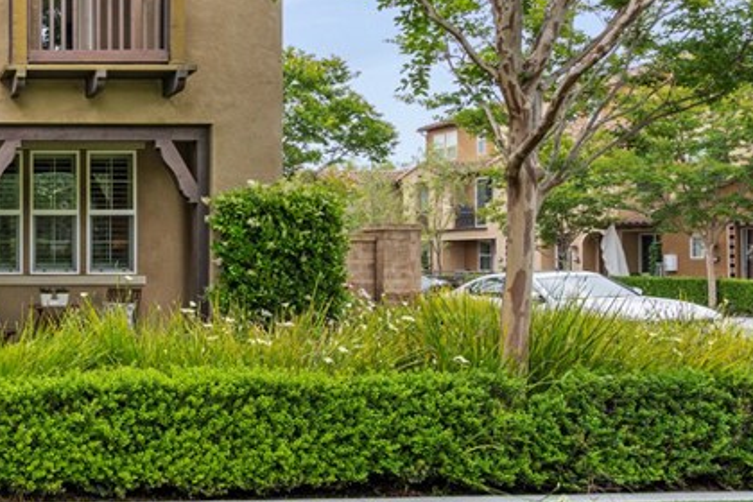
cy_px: 254
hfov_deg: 38.4
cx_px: -124
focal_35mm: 39
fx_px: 816
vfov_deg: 34.2
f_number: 8
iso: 320
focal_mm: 16
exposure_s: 1/200
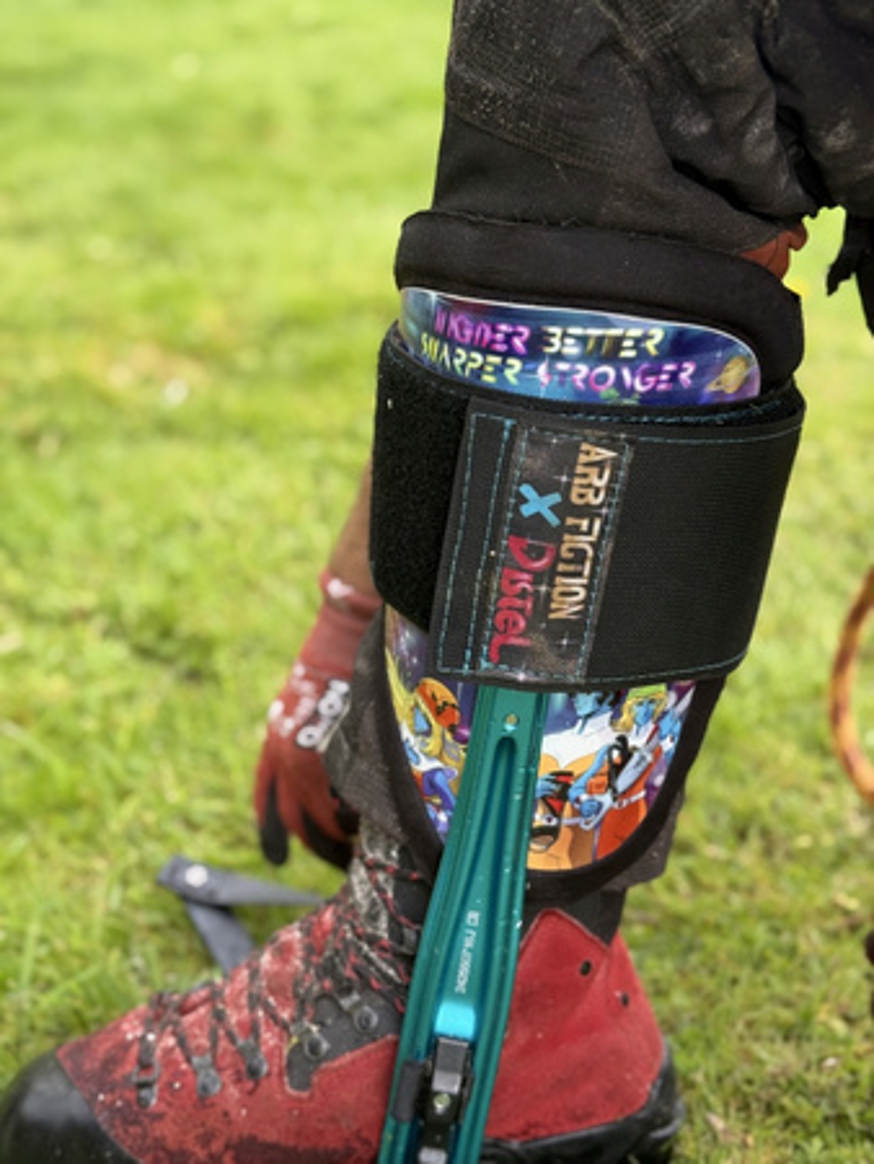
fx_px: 1614
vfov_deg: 39.6
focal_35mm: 48
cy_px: 582
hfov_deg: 30.3
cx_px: 437
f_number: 1.78
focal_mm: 6.76
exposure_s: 1/587
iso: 80
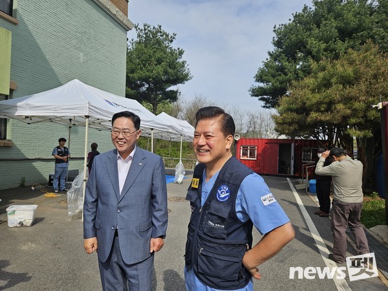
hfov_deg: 73.9
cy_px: 146
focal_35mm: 23
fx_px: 258
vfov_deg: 58.9
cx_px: 194
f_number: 1.8
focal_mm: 5.4
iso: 25
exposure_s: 1/2593
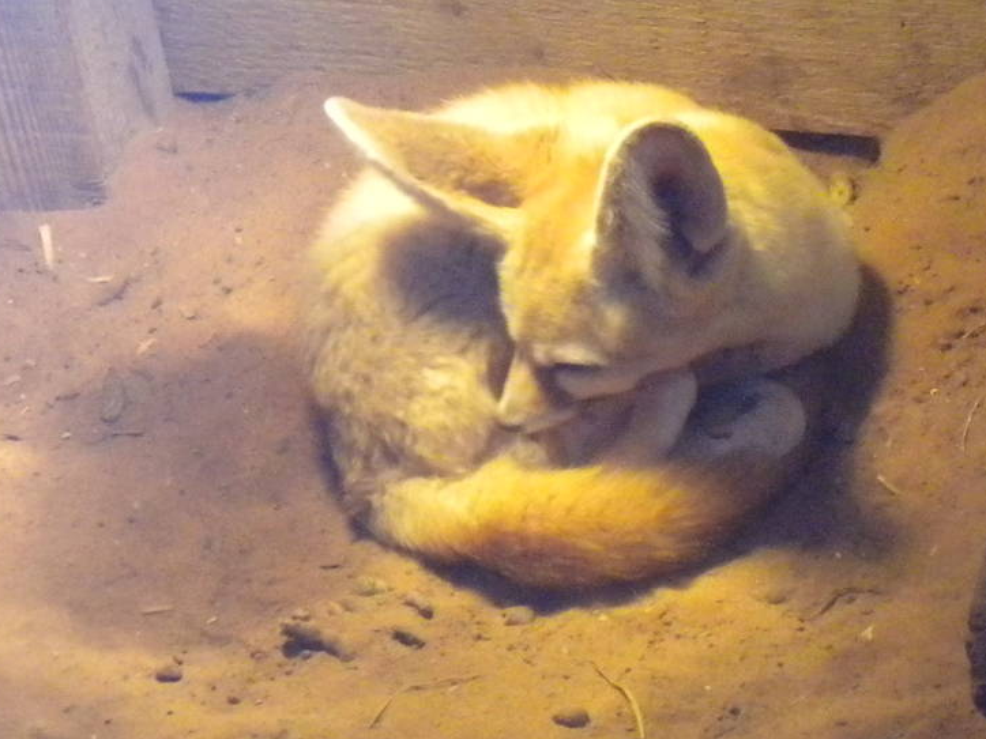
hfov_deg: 8.5
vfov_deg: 6.4
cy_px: 207
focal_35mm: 232
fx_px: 6608
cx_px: 876
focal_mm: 18.9
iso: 800
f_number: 5.9
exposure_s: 1/57.7
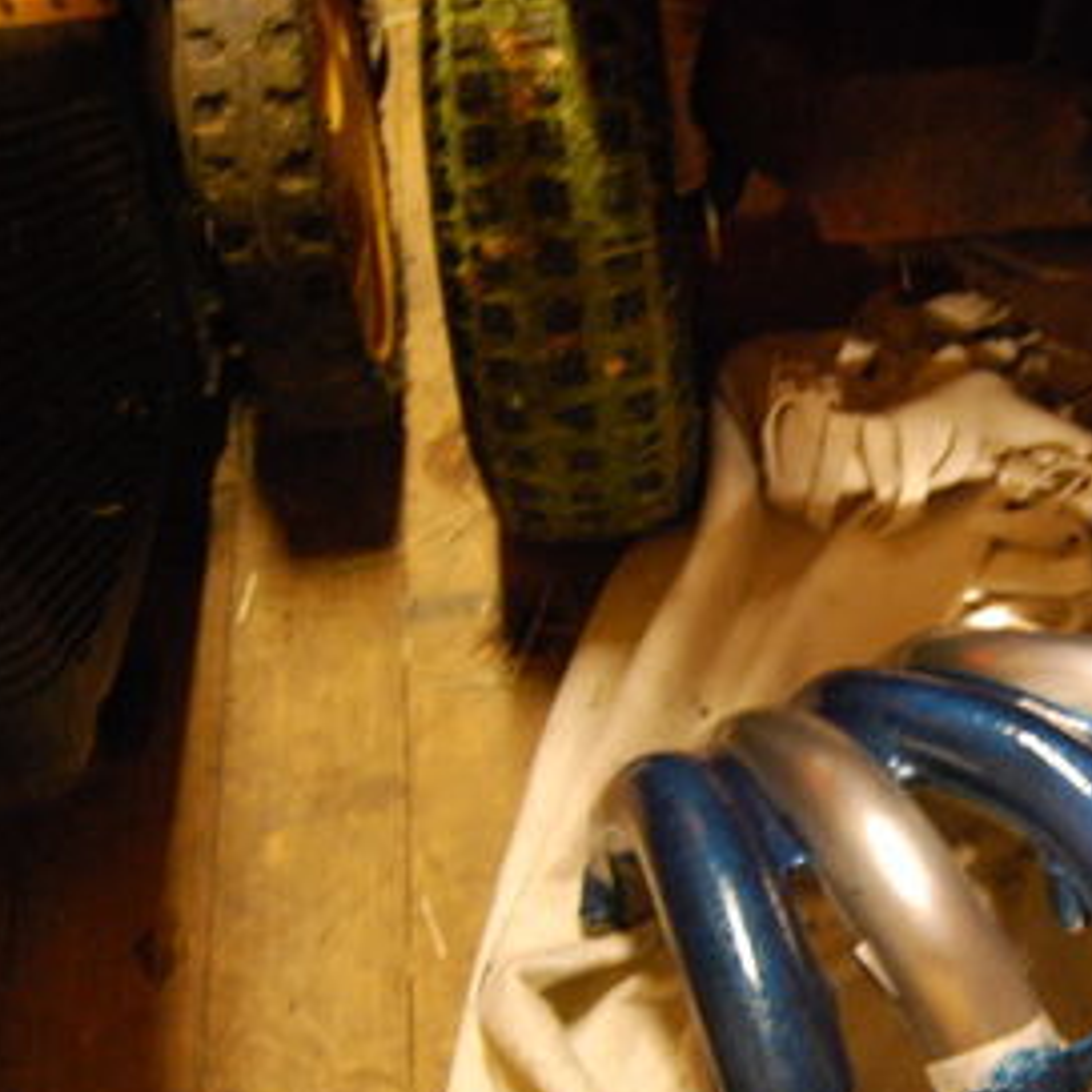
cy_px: 759
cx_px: 1060
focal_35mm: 60
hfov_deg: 27.2
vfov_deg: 28.4
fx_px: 2141
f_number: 3.8
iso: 1400
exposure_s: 1/30
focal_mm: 20
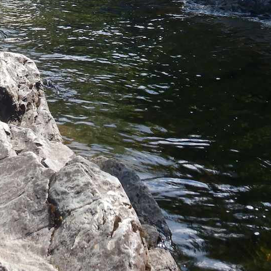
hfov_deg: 22.7
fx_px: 673
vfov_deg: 20.7
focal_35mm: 76
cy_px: -83
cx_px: 100
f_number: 2.8
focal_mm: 4.3
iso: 125
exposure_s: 1/640
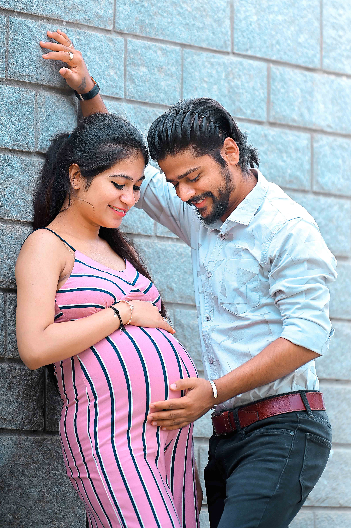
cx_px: 176
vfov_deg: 10.3
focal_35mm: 200
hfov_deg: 6.9
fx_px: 2929
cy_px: 264
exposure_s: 1/250
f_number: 2.8
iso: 100
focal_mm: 200
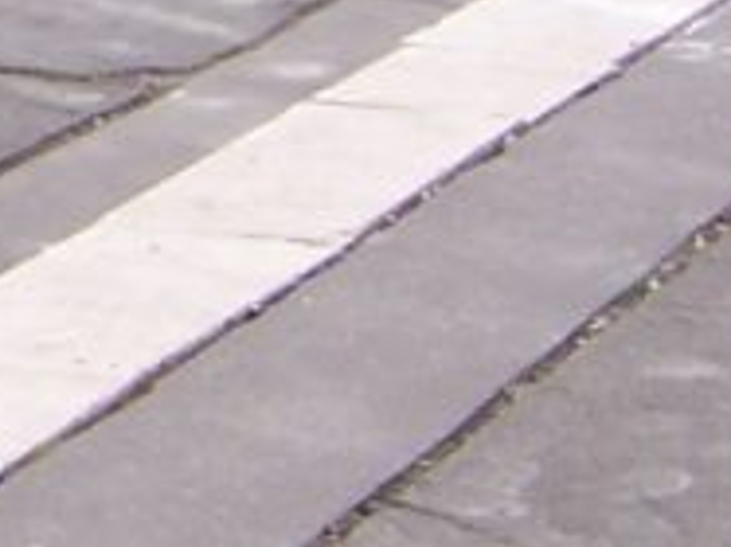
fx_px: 3820
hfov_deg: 9.8
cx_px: -966
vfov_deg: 7.9
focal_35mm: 181
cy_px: -512
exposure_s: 1/350
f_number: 3.4
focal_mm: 5.5
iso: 80
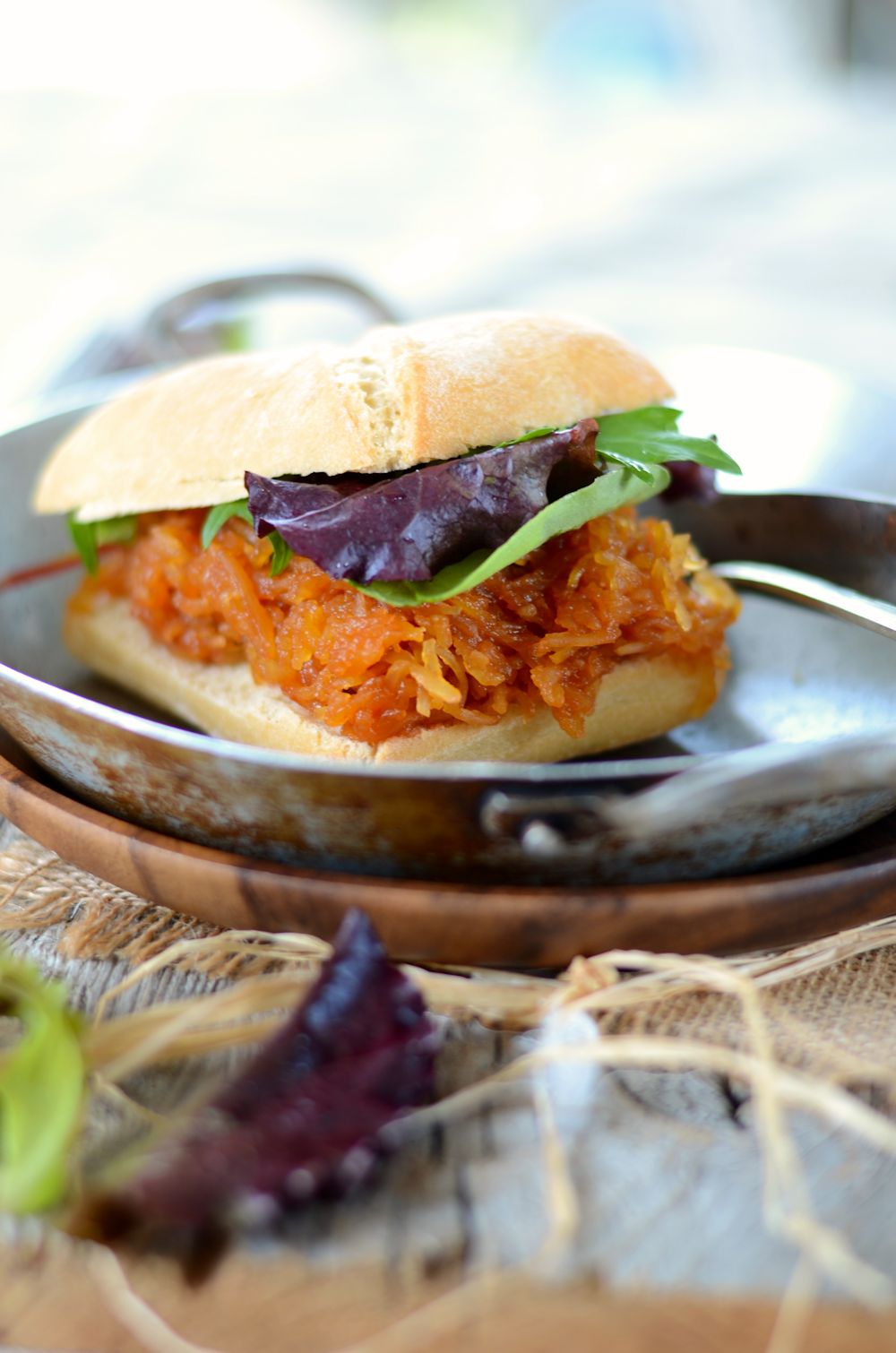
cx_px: 448
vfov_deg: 27.0
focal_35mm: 75
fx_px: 2813
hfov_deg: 18.1
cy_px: 676
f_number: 2.2
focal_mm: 50
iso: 100
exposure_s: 1/50
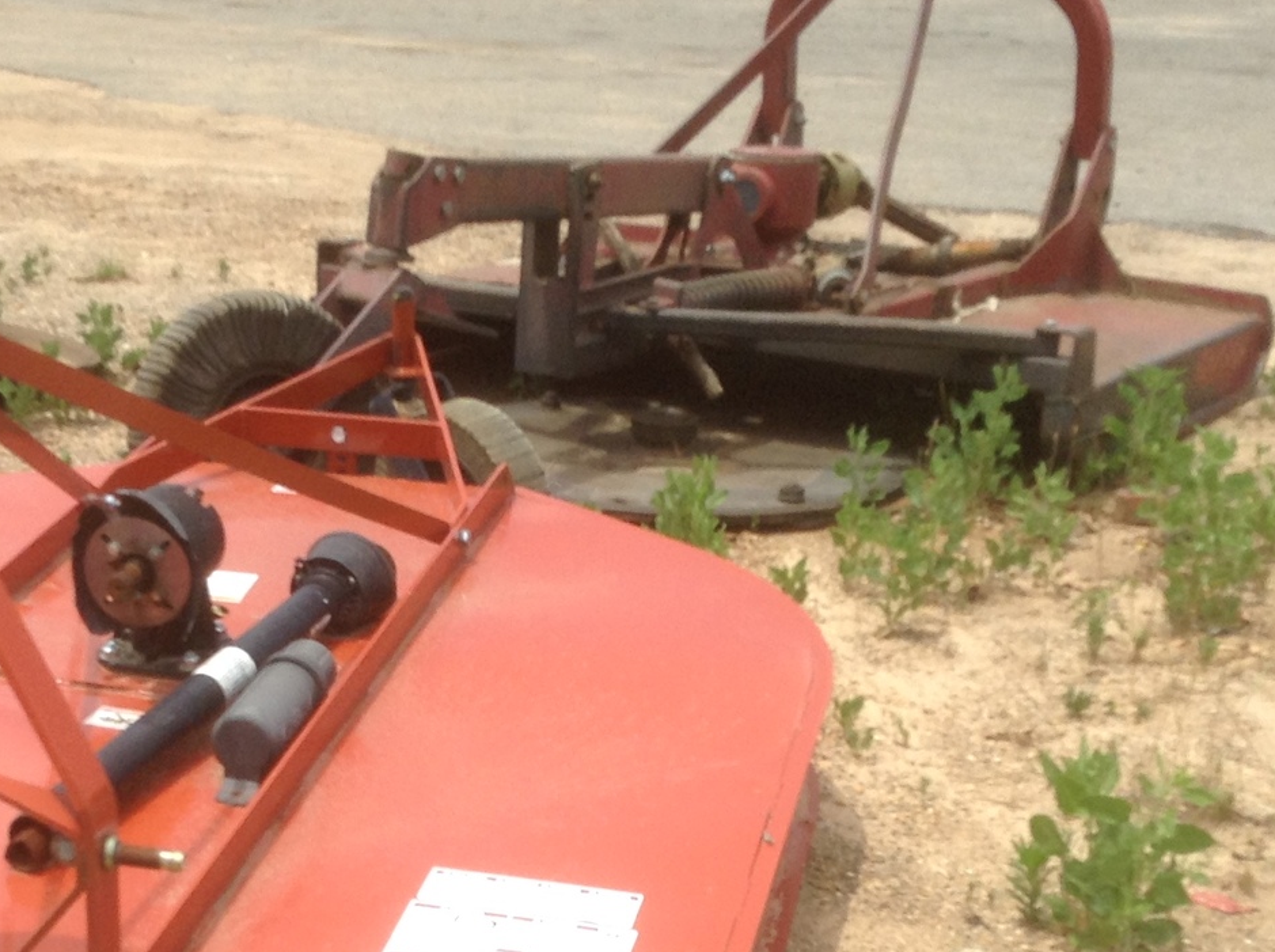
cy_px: 907
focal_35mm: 72
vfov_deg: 19.9
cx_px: 300
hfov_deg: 26.7
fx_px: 2648
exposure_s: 1/840
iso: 25
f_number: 2.4
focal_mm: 3.3
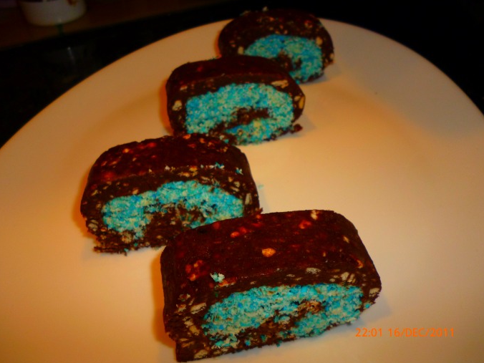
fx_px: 405
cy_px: 182
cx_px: 237
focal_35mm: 29
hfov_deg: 61.7
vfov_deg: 48.2
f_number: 3.1
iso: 125
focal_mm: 5
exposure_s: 1/60
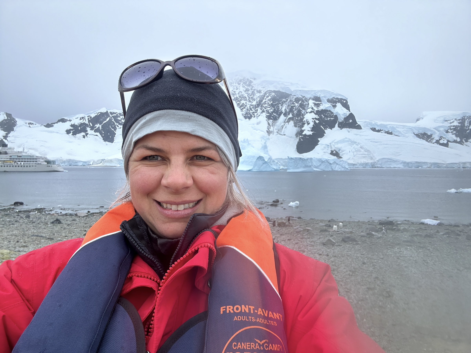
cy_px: 176
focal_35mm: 23
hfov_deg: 73.9
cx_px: 236
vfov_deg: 58.9
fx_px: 313
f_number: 1.9
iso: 25
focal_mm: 2.69
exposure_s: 1/246
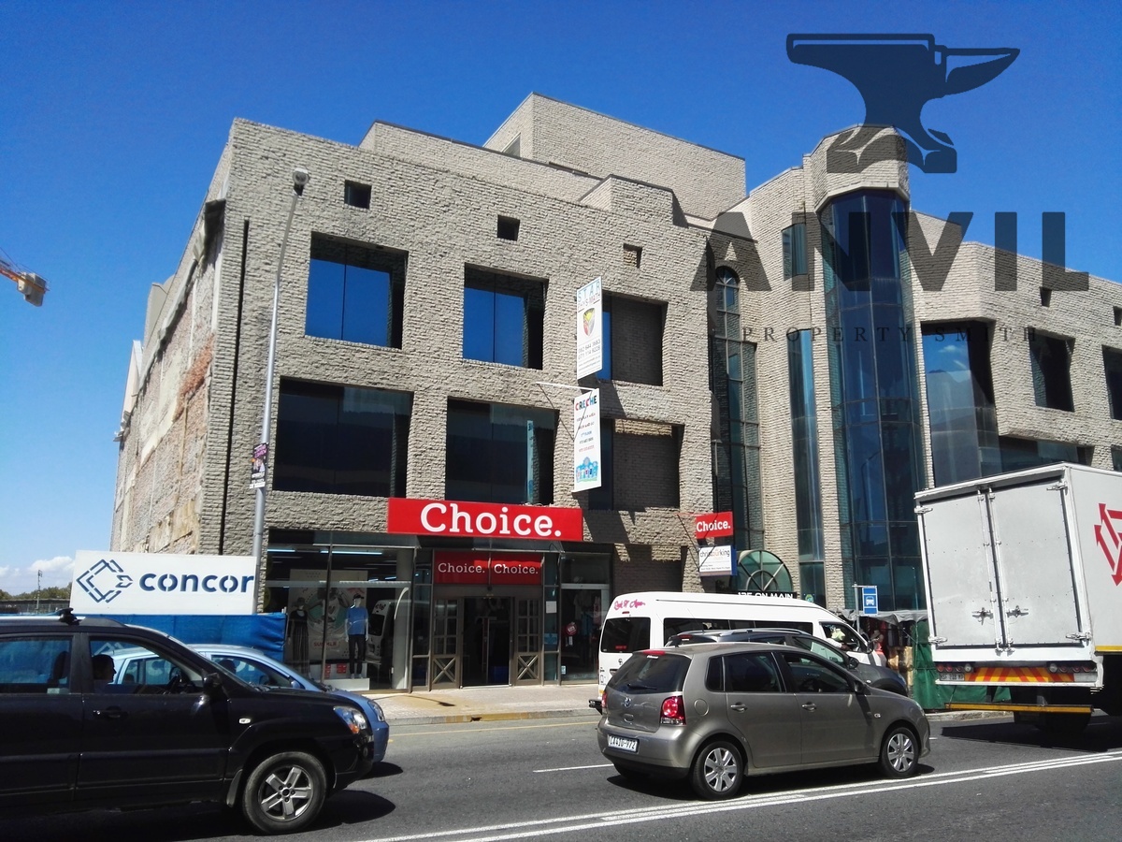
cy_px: 421
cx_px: 561
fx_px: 908
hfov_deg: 63.4
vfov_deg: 49.7
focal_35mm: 28
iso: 64
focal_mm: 3.83
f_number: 2
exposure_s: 1/1894
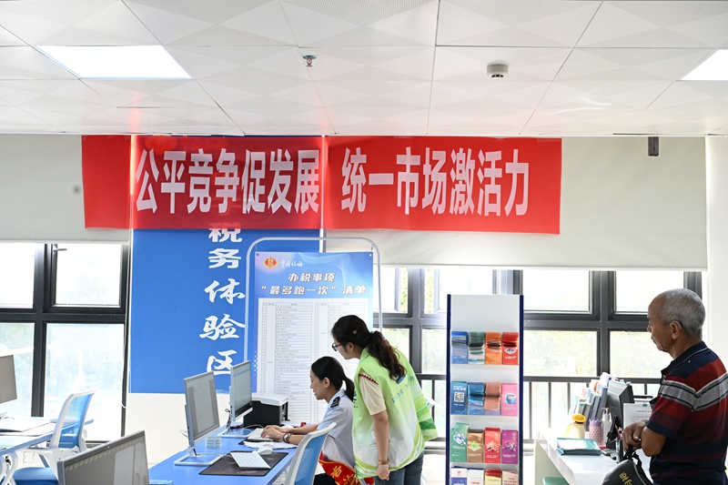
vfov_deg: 30.5
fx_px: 890
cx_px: 364
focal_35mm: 44
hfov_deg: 44.5
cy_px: 242
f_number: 8
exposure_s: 1/60
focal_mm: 44
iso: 1800
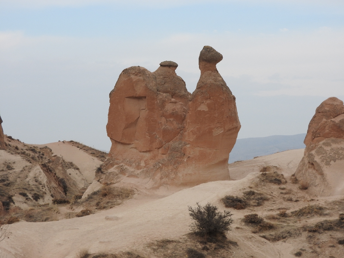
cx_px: 172
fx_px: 1143
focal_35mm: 115
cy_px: 129
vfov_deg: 12.9
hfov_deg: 17.1
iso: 100
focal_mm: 20.6
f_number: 5
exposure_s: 1/400
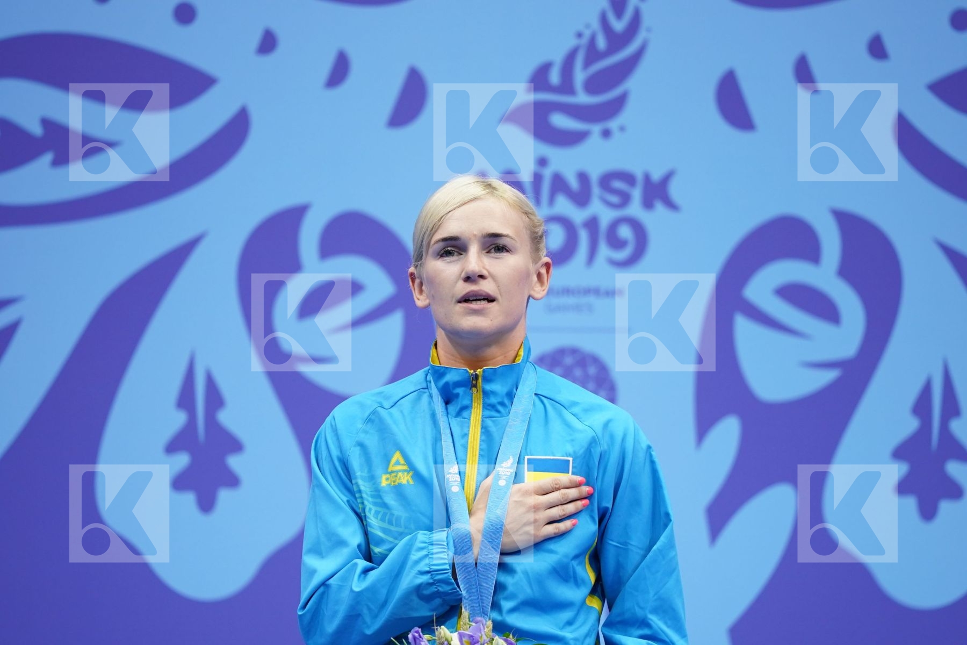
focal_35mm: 600
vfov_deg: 2.3
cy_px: 322
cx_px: 484
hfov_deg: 3.4
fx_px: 16115
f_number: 2.8
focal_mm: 400
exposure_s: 1/500
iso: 800
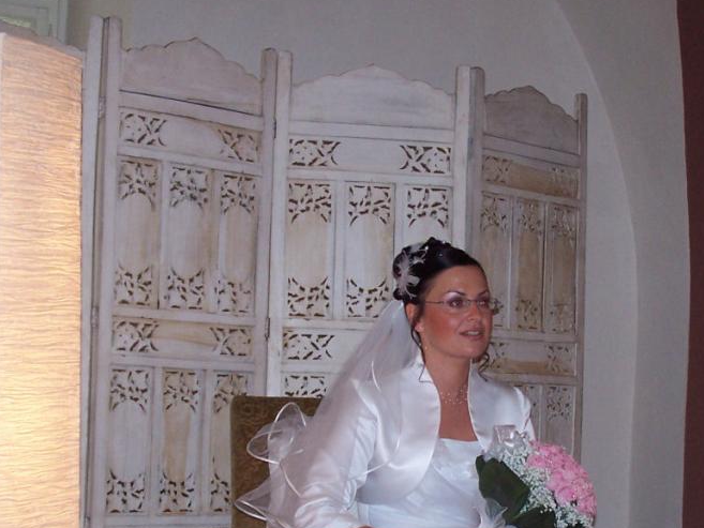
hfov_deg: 21.3
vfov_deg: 16.0
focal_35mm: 92
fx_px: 1871
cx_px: 425
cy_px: 387
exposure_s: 1/60
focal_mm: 9.8
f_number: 3.2
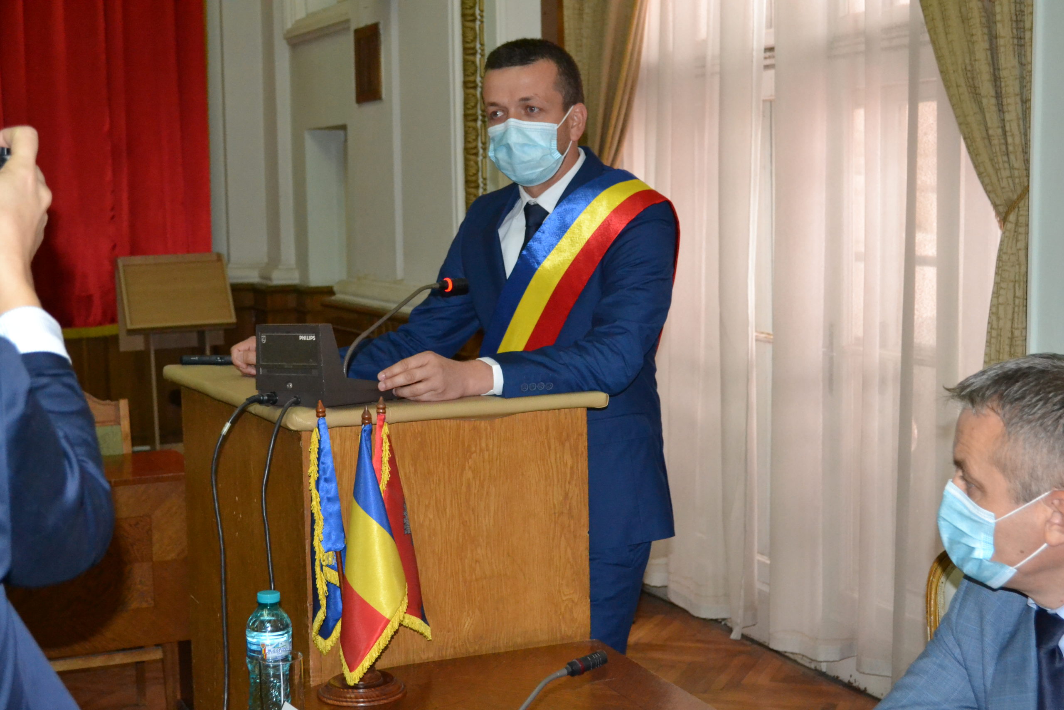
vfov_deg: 25.1
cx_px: 532
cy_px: 355
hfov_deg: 36.9
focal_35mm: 54
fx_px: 1596
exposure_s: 1/60
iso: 3200
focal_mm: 36
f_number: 5
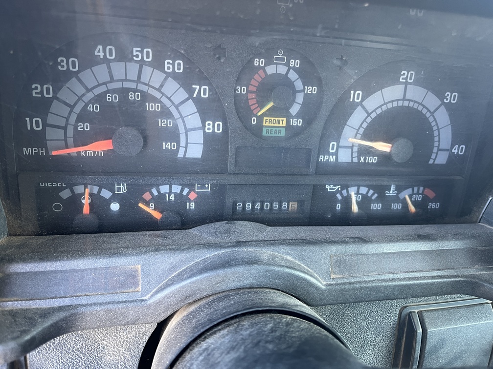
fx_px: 370
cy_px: 184
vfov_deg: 53.1
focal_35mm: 26
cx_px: 246
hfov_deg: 67.3
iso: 125
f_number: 1.6
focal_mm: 5.1
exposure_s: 1/66
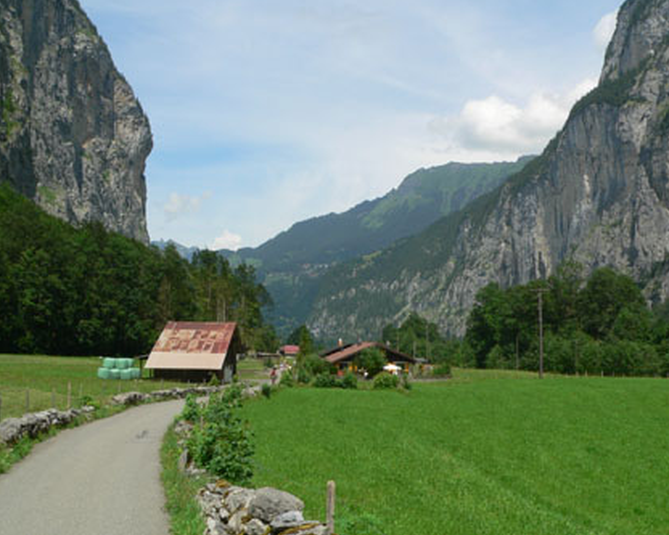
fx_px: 753
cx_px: 333
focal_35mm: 38
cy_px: 265
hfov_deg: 47.9
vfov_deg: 39.2
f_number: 8
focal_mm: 6
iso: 100
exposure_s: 1/250
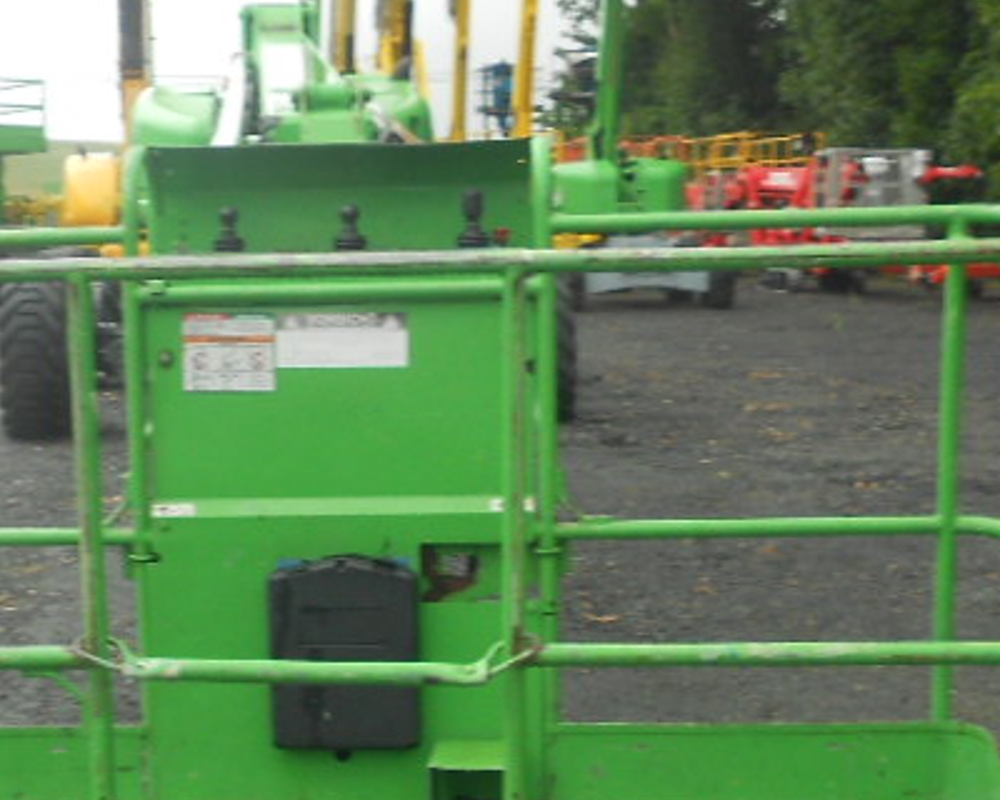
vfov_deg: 23.4
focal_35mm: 65
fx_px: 1924
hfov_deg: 28.9
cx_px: 318
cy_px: 532
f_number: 3.2
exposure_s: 1/100
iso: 80
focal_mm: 4.6
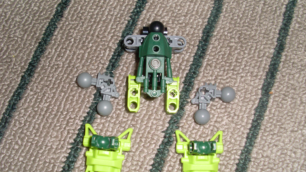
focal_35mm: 42
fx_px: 341
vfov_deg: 28.3
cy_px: 93
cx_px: 152
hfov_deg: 48.4
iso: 100
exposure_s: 1/45
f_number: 7.7
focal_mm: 6.3
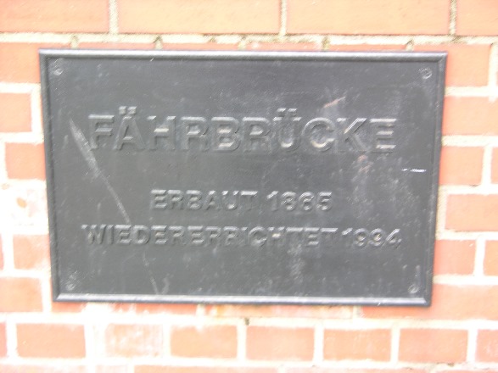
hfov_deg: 26.3
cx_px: 249
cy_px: 186
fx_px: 1064
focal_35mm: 74
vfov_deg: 19.9
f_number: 3.3
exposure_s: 1/27.5
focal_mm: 18.8
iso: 50
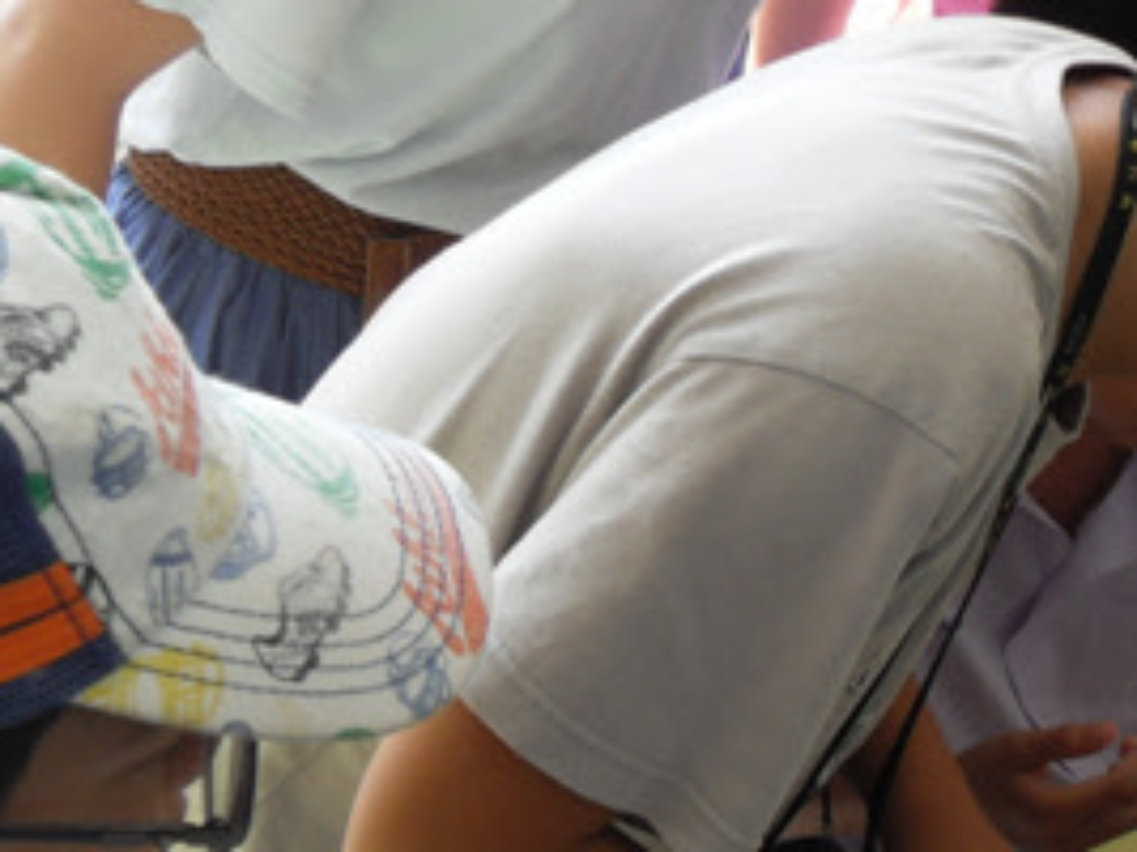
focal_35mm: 84
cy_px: 665
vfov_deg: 17.4
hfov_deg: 22.9
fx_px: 2758
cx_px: 928
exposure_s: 1/60
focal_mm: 6
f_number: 2.8
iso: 100
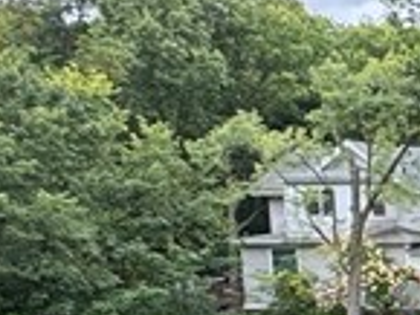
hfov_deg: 14.1
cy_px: 405
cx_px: 994
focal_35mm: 99
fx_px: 1202
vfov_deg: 14.4
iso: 40
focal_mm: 2.22
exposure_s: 1/180
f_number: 2.2
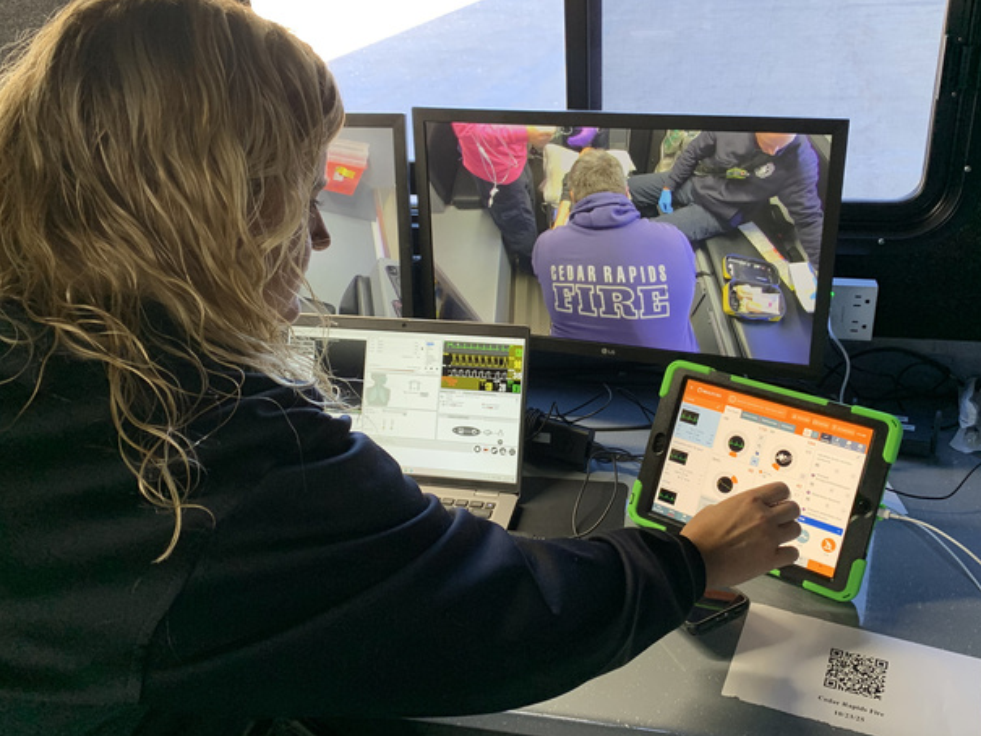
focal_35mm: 33
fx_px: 935
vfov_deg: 42.9
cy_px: 336
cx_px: 519
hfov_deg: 55.3
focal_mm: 4.25
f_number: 1.8
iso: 100
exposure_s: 1/55
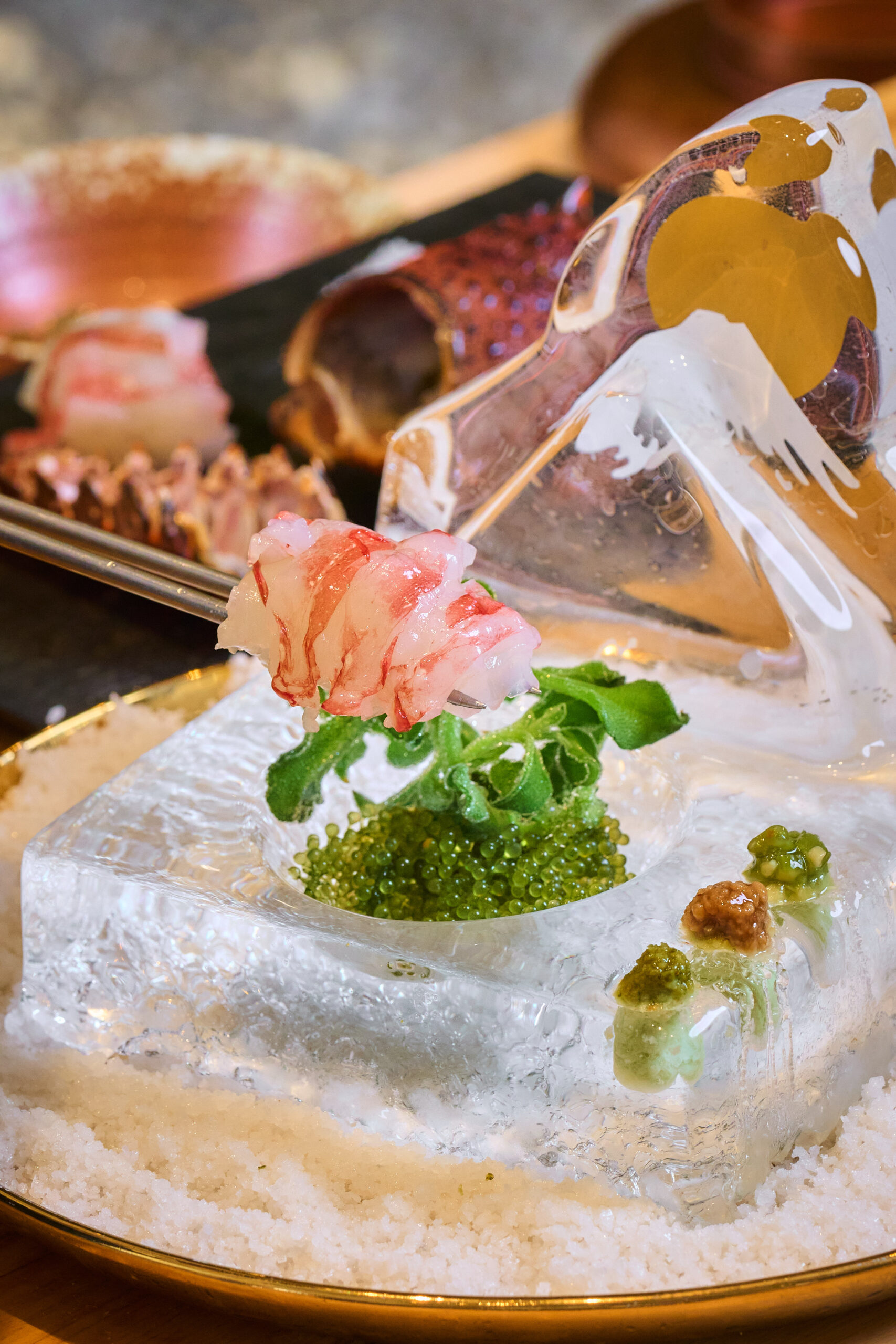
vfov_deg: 11.2
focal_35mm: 184
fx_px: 6868
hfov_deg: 7.5
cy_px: 672
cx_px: 448
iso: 2500
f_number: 8
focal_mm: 123
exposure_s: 1/125
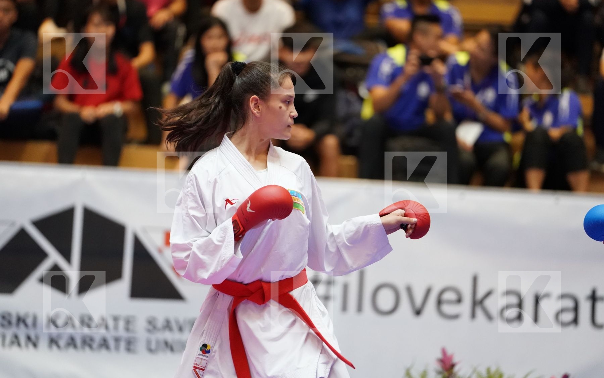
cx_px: 302
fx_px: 3309
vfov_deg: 6.5
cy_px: 182
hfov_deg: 10.4
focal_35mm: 201
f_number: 2.8
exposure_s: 1/800
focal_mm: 197
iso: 6400
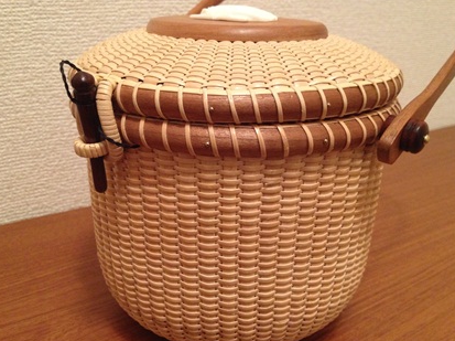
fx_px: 499
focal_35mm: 38
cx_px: 218
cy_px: 184
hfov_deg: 49.0
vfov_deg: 37.6
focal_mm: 4.28
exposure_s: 1/20
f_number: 2.4
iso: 320
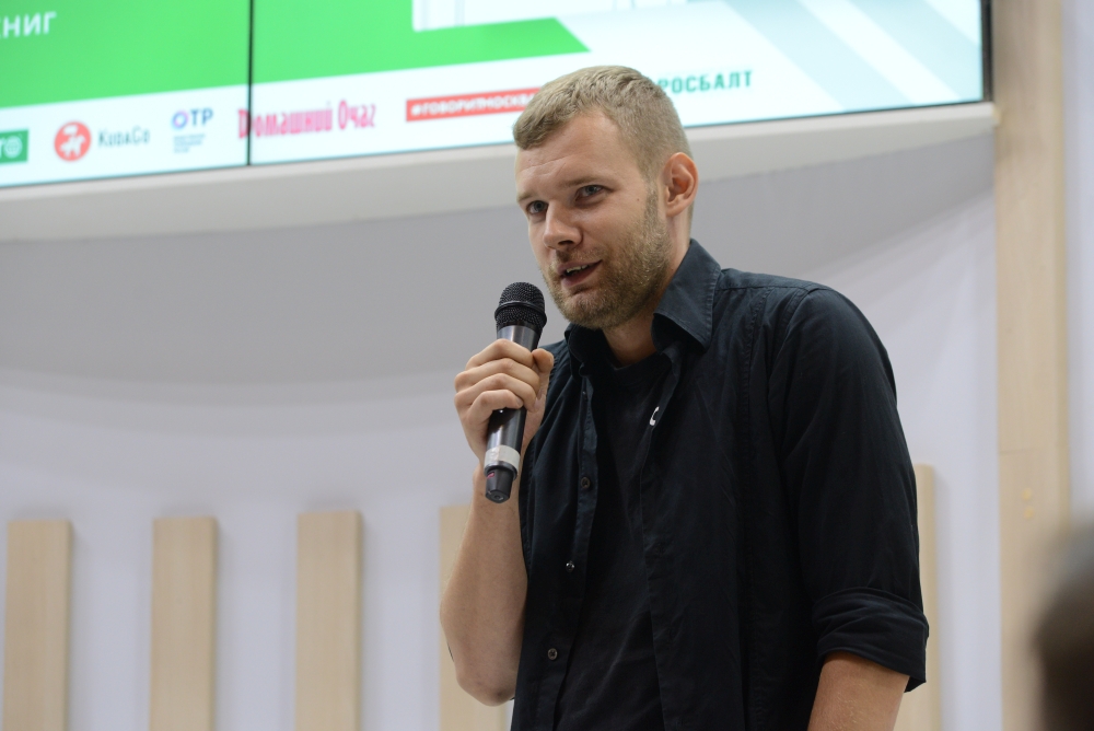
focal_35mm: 100
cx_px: 547
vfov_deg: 13.7
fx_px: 3041
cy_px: 366
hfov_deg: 20.4
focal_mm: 100
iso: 1600
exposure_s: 1/200
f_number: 4
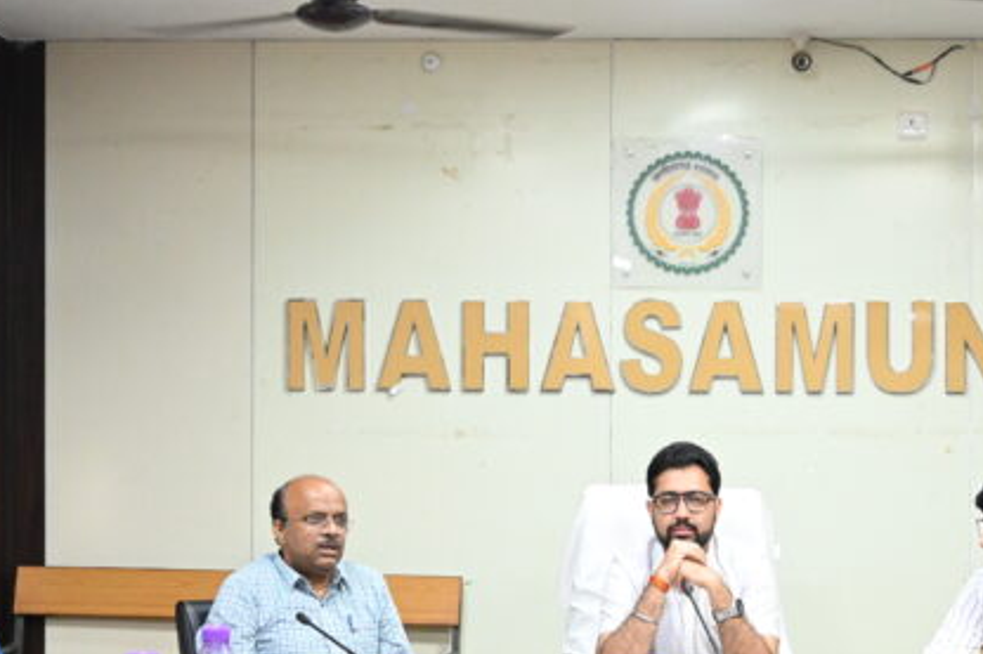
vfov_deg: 18.8
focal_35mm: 72
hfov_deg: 27.9
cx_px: 647
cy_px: 453
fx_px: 1965
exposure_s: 1/60
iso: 3600
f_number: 4.5
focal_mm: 26
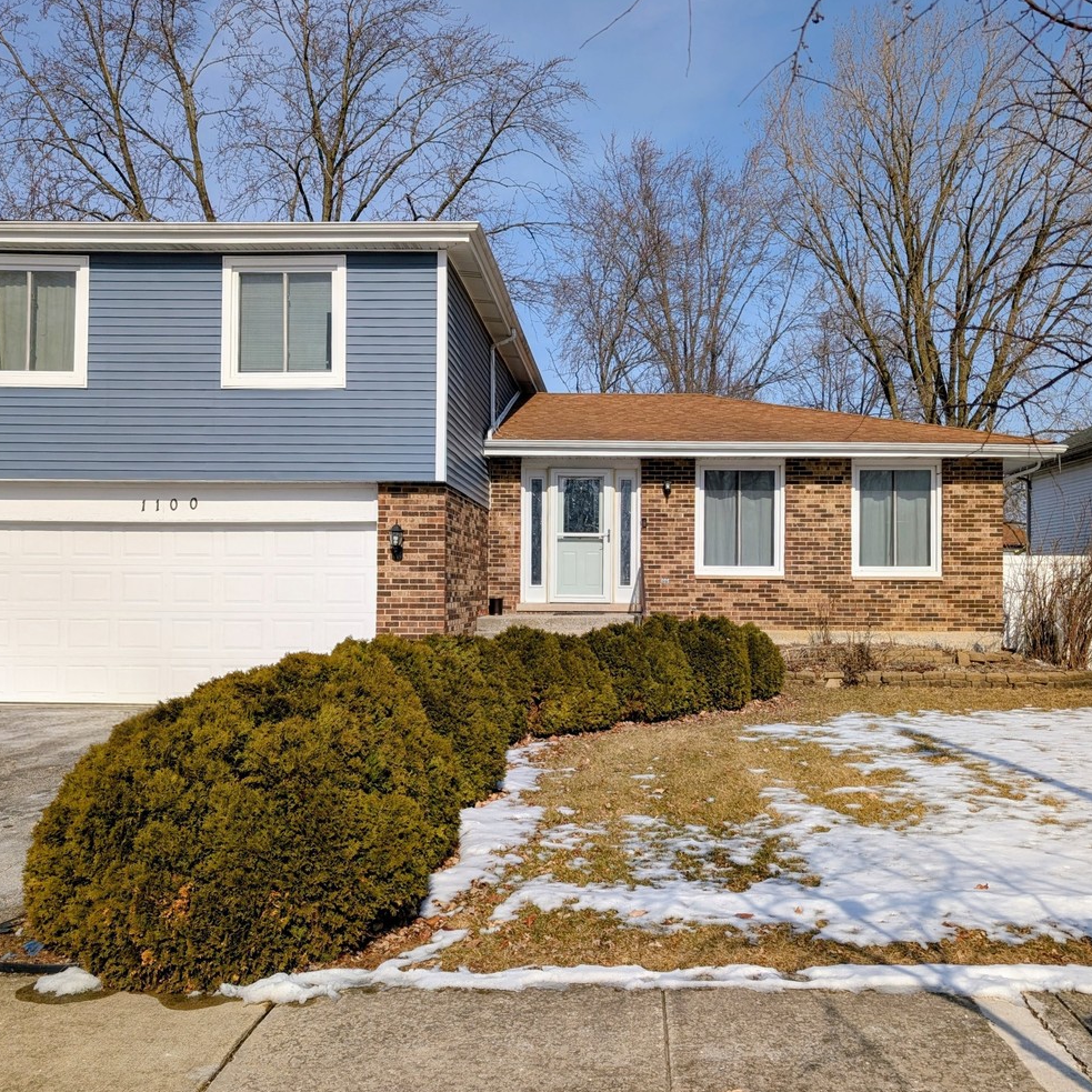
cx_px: 613
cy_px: 560
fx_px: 1106
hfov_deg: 52.4
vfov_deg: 52.5
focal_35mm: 31
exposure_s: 1/2646
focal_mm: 6.9
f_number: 1.68
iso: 23
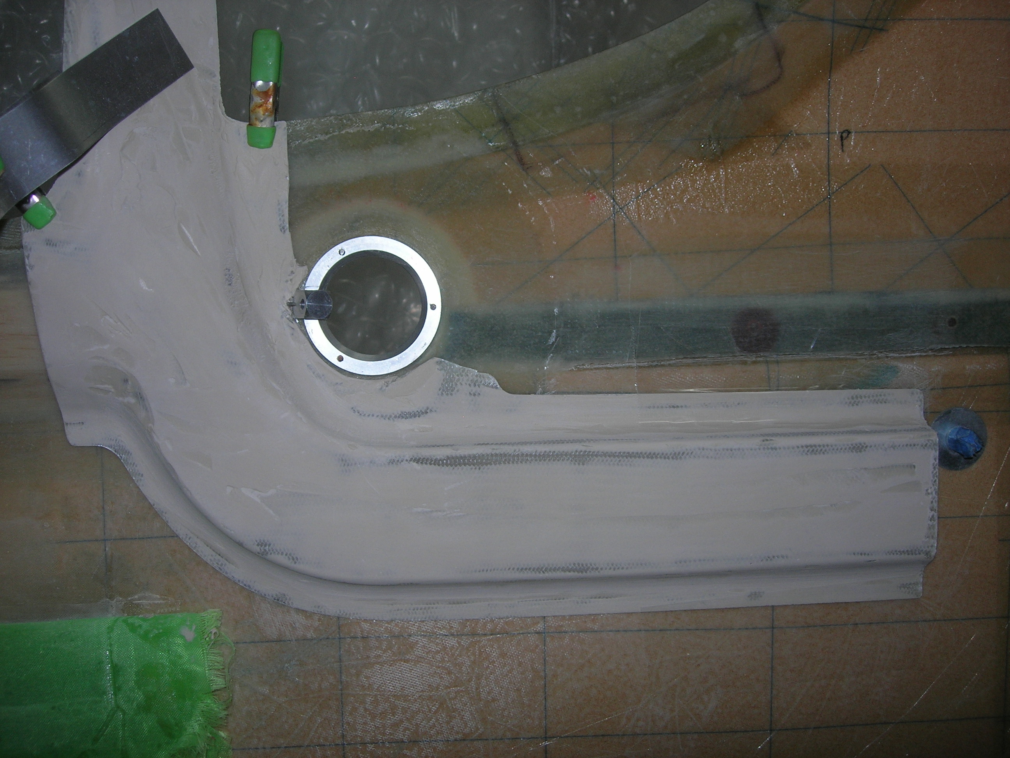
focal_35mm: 38
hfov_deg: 49.0
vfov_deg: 37.7
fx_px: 1109
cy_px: 379
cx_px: 505
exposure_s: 1/60.1
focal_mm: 7.8
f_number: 2.8
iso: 64
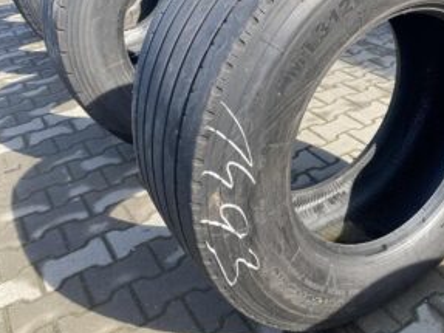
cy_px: 120
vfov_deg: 36.5
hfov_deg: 46.4
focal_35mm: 39
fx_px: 500
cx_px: 326
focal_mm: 4.25
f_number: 1.8
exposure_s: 1/423
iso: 32
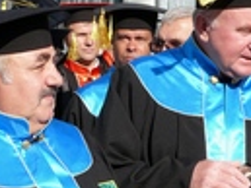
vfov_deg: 6.8
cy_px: 141
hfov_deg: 9.0
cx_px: 216
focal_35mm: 220
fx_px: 1597
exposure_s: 1/320
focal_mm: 15.1
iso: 100
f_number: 5.6
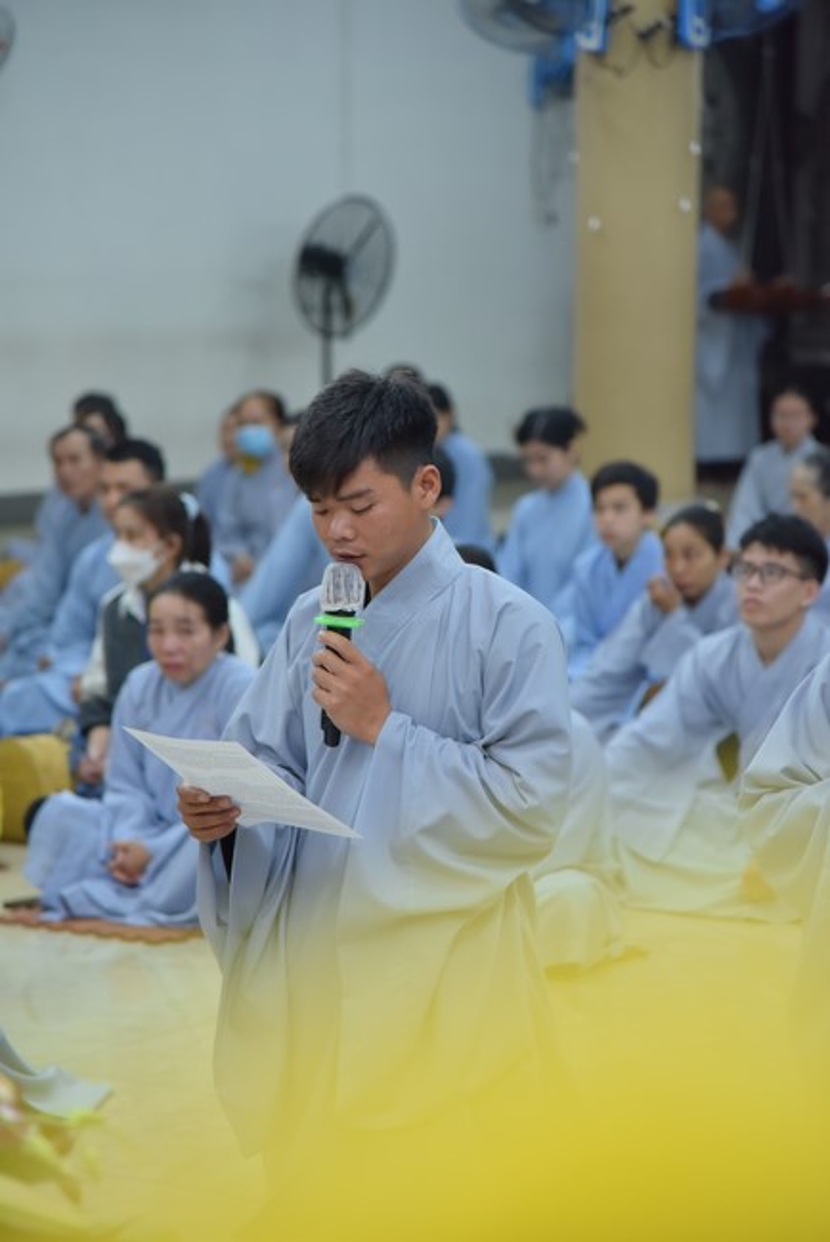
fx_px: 4145
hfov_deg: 11.4
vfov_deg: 17.1
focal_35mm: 120
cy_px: 621
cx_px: 415
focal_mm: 120
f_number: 4
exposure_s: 1/100
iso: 1250
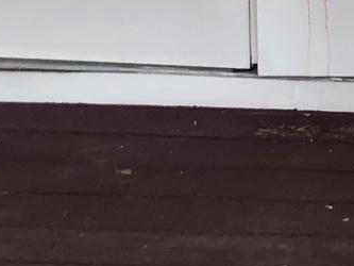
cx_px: 699
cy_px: -468
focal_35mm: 172
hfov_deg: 10.6
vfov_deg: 7.7
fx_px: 1760
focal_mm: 3.99
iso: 25
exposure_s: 1/24
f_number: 1.8
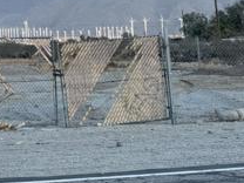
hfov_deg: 15.0
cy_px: -142
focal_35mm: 118
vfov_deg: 11.7
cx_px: -157
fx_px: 832
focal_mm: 6.76
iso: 80
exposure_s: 1/372
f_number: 1.78
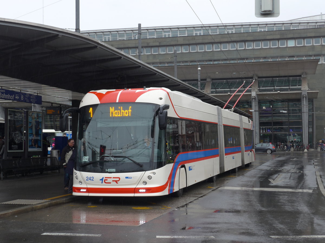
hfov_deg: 32.7
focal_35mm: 59
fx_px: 554
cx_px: 162
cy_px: 122
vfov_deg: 24.8
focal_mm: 12
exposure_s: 1/125
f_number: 3.5
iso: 80
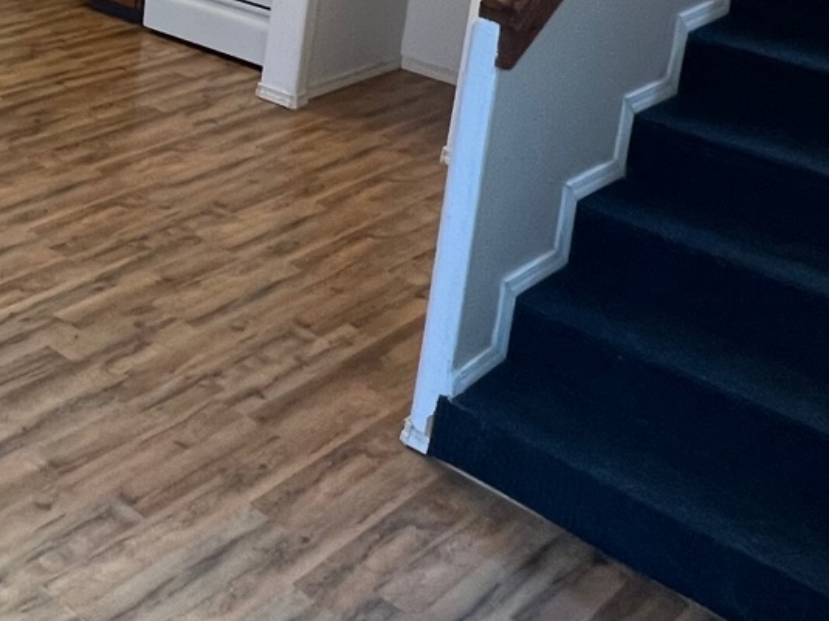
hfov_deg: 29.8
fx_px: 1173
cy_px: -146
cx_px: -290
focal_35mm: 49
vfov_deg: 26.1
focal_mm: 1.57
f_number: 1.8
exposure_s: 1/60
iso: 160
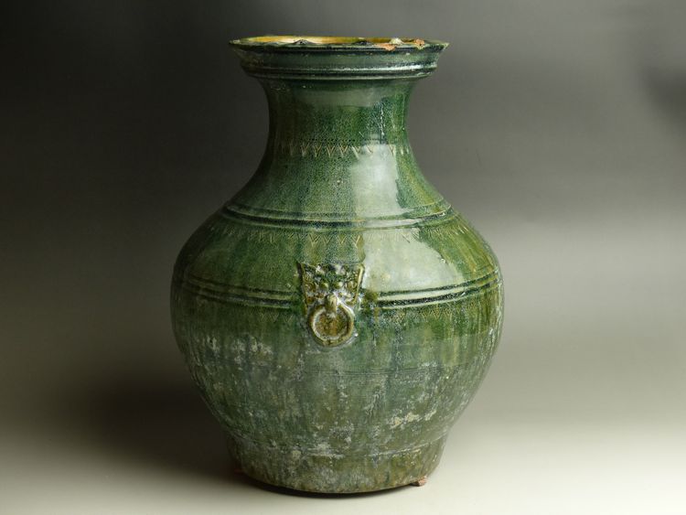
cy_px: 258
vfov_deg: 22.3
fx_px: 1308
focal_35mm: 66
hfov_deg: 29.4
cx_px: 343
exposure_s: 1/50
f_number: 3.5
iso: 200
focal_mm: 11.9
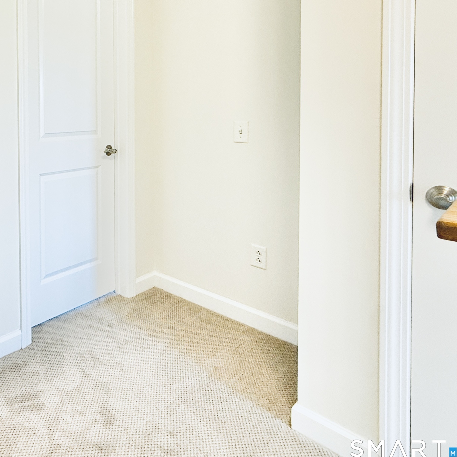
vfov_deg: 59.8
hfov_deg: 53.1
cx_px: 26
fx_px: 373
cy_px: 118
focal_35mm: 25
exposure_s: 1/60
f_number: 2.2
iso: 200
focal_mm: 2.22
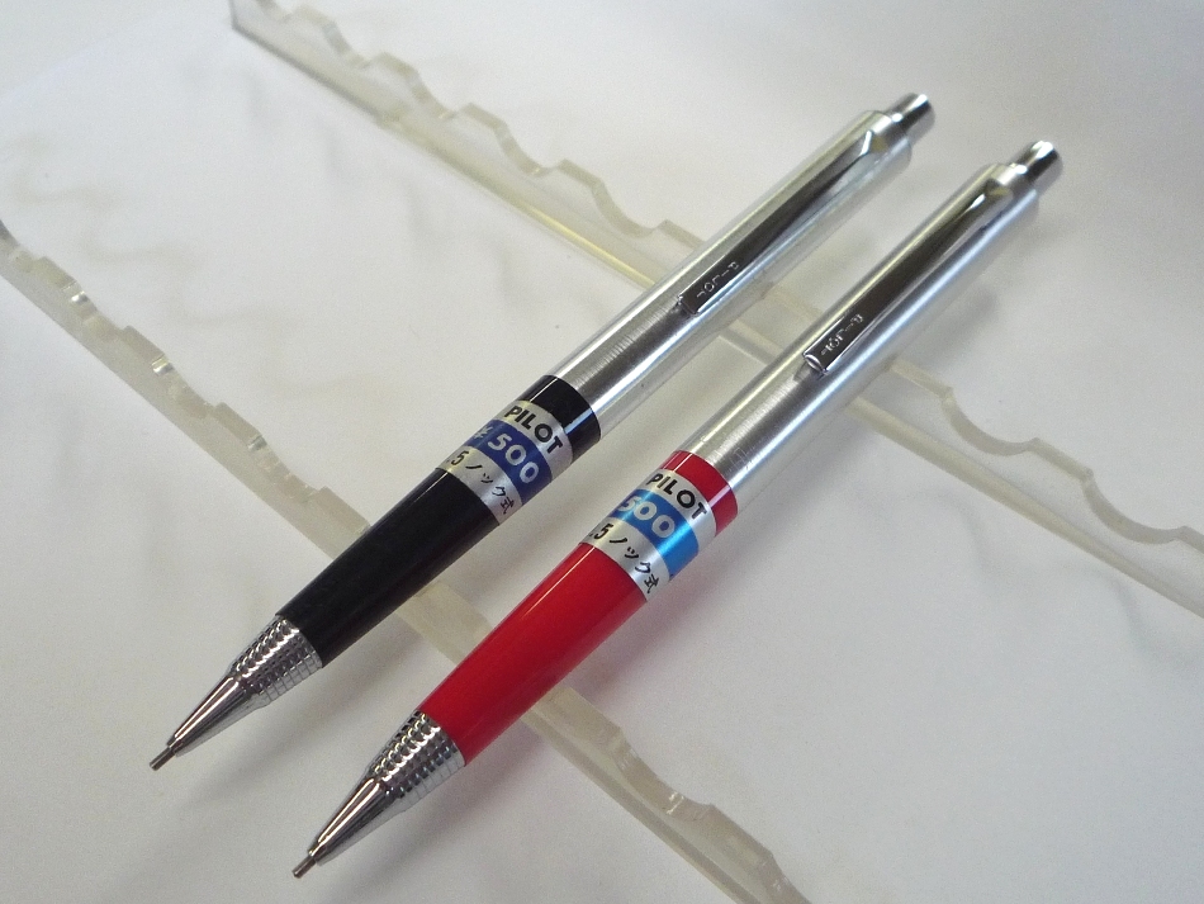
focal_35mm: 37
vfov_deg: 38.7
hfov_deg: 50.1
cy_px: 452
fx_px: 1287
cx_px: 602
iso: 200
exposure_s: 1/100
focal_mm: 4.5
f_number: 2.8
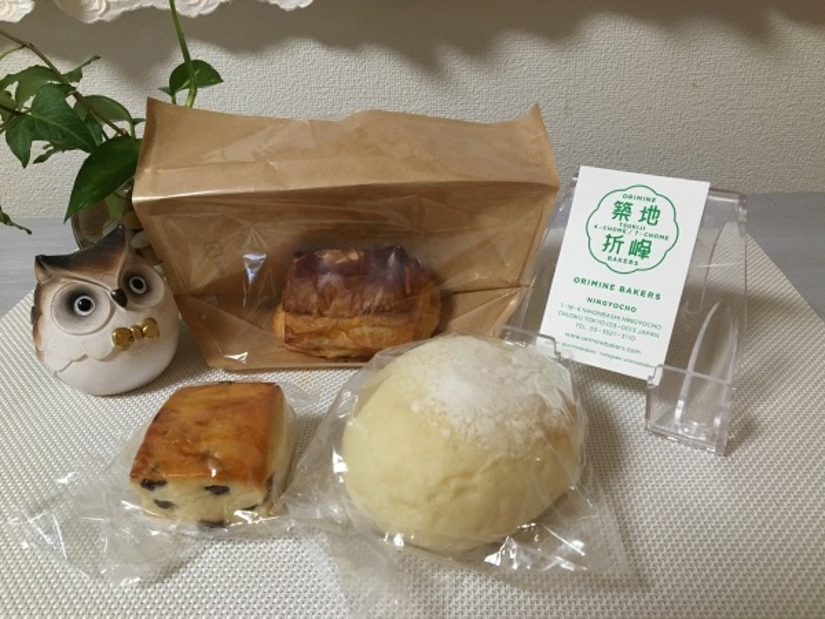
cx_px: 412
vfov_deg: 48.2
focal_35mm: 29
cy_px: 310
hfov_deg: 61.7
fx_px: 691
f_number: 2.2
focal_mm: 4.15
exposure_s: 1/33
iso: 160
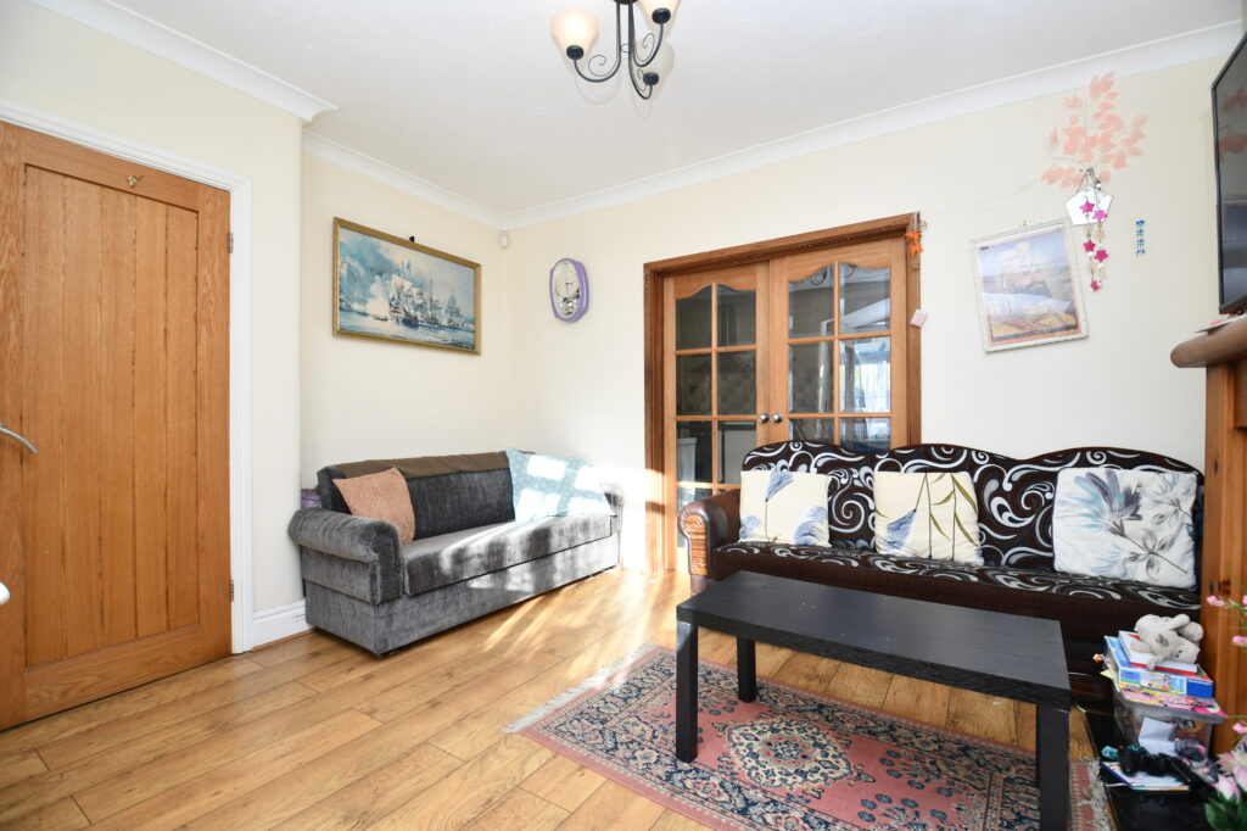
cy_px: 416
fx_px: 519
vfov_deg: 77.3
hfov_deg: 100.4
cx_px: 624
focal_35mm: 15
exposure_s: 1/60
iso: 100
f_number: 4
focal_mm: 10
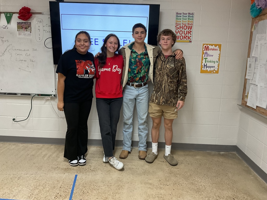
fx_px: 224
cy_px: 100
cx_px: 134
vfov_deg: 48.2
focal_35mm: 29
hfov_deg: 61.7
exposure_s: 1/60
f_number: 1.8
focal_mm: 3
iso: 125
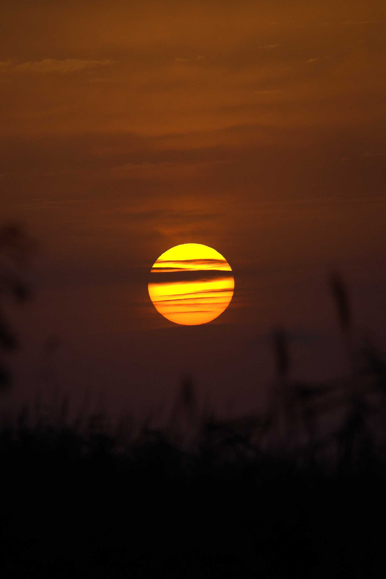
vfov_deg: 3.4
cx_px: 193
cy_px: 290
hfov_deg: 2.3
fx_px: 9641
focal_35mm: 600
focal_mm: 600
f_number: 8
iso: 500
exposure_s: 1/2500
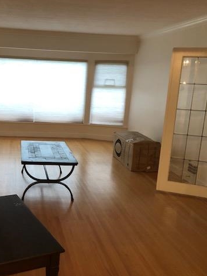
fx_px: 303
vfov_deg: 49.0
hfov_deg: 36.8
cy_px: 139
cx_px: 51
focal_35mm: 38
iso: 50
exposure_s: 1/15
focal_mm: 3.99
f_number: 1.8
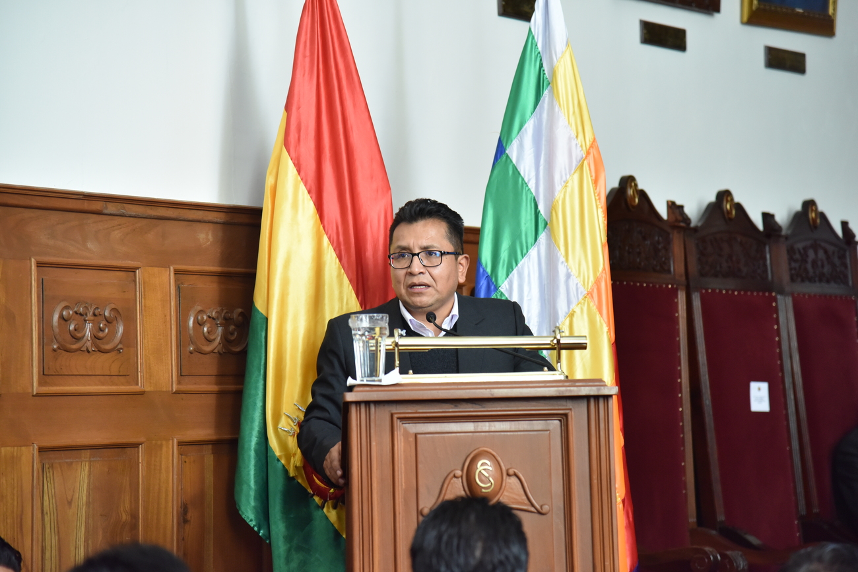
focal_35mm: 120
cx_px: 429
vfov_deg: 11.4
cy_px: 286
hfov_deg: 17.1
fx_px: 2860
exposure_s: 1/160
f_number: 4
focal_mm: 120
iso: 2500
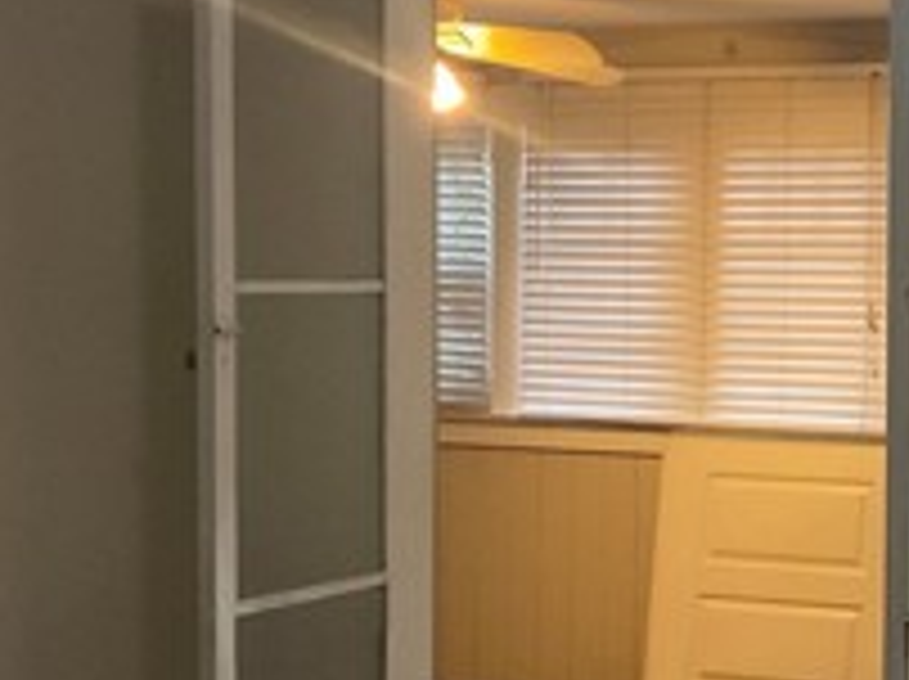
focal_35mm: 92
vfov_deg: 16.0
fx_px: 2413
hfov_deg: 20.6
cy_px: 405
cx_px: 922
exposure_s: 1/40
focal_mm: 3
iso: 200
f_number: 1.8
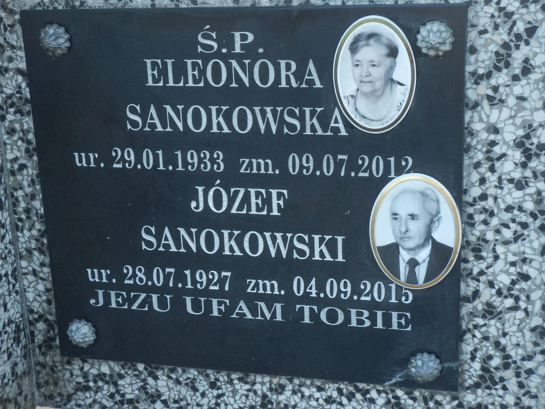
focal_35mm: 69
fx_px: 1086
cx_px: 272
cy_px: 204
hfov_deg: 28.2
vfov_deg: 21.3
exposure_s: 1/50
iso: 200
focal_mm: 12.3
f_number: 4.8
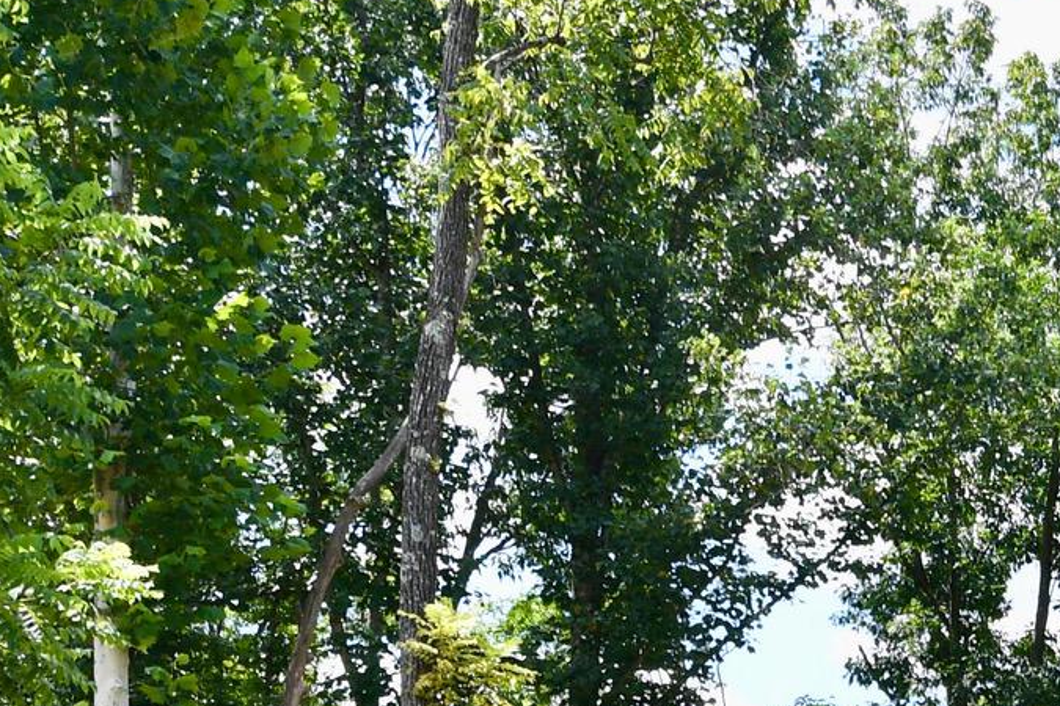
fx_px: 2679
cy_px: 997
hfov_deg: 20.1
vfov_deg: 14.2
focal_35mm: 91
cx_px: 1454
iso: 100
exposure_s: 1/160
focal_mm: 15
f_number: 6.3
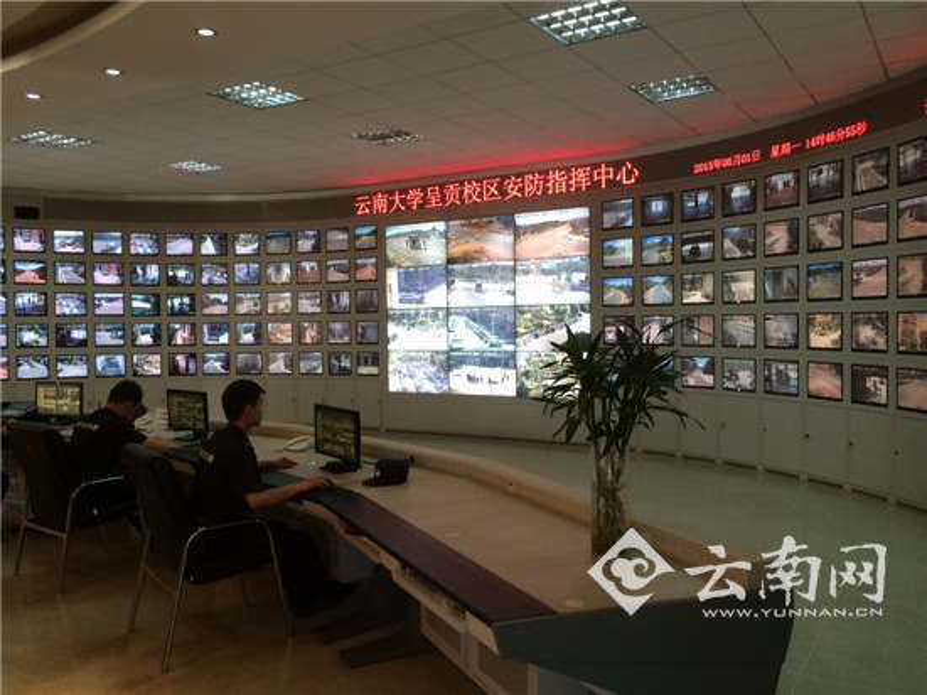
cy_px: 348
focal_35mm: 30
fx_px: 803
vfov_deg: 46.8
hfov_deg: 60.0
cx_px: 464
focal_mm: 4.12
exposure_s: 1/30
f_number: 2.2
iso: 100
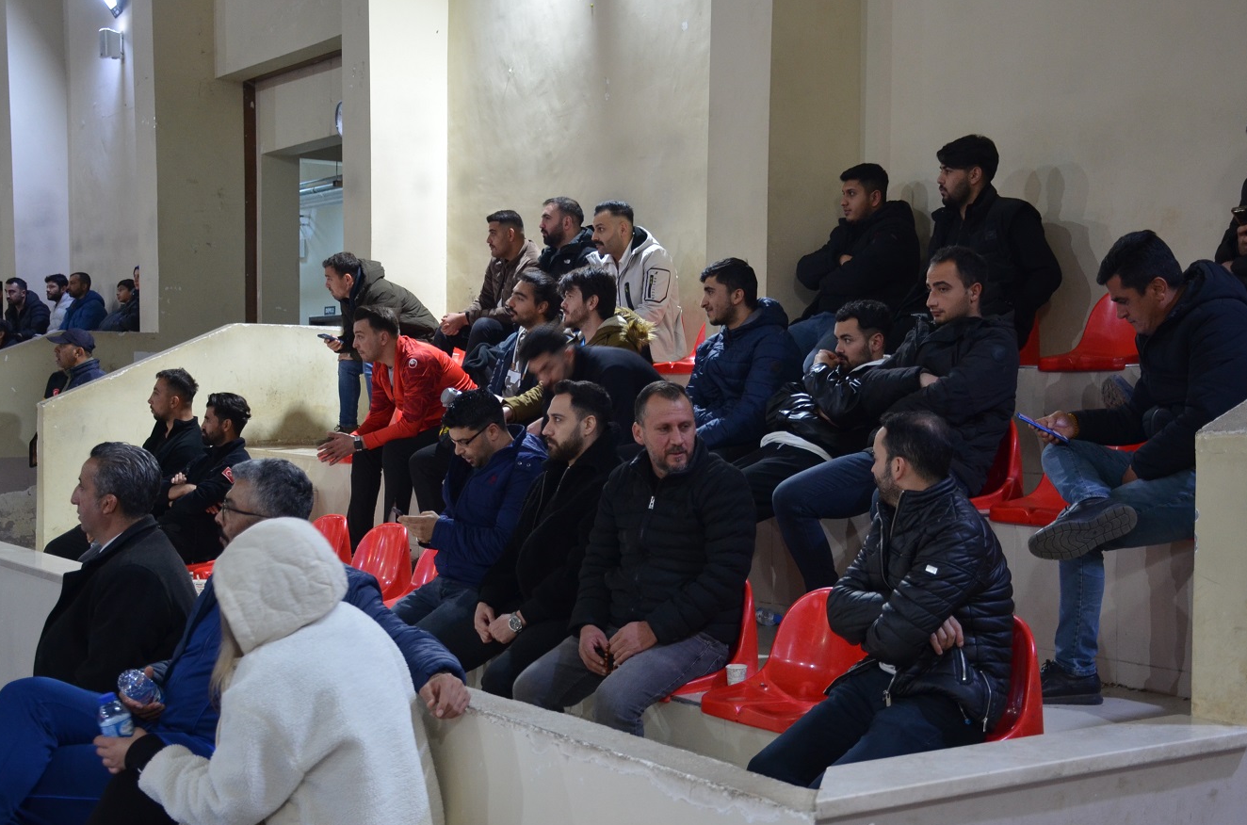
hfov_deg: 39.0
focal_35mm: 51
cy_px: 462
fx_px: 1762
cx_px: 656
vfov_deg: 26.3
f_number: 4
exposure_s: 1/30
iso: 1000
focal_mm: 30
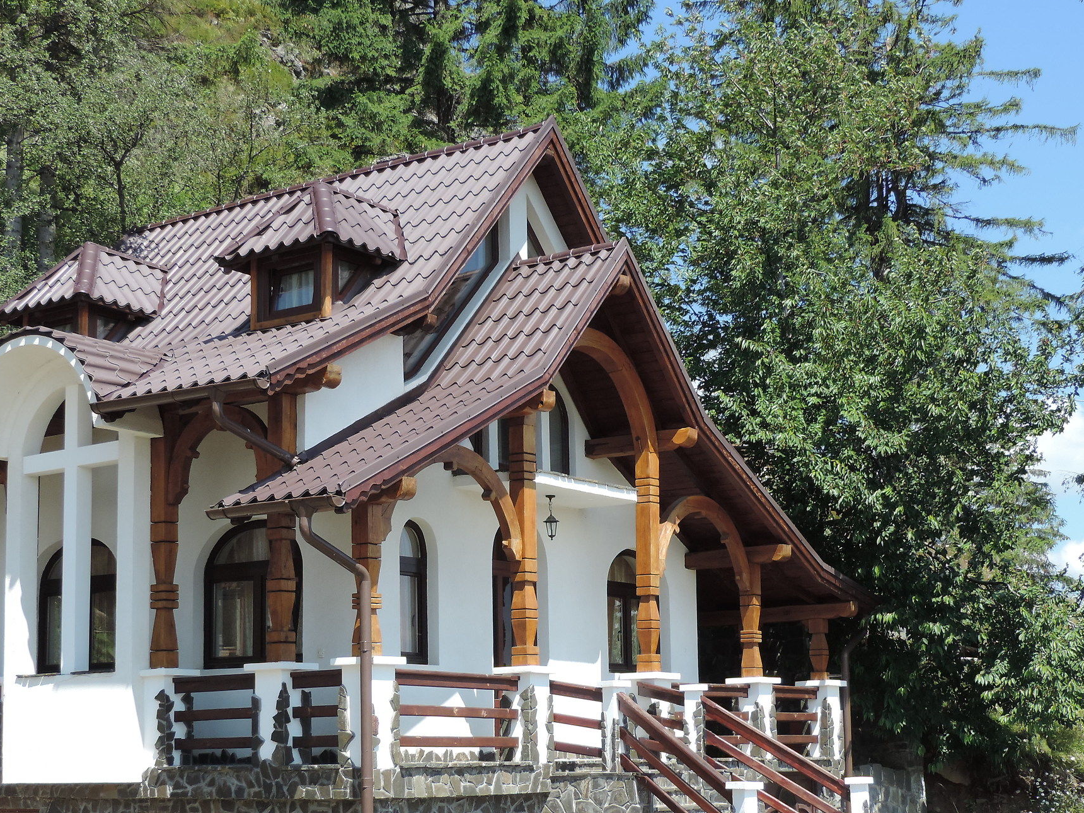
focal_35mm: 60
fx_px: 1879
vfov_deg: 24.3
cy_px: 518
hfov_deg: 32.2
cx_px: 485
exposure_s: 1/500
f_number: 3.4
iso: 80
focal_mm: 7.6
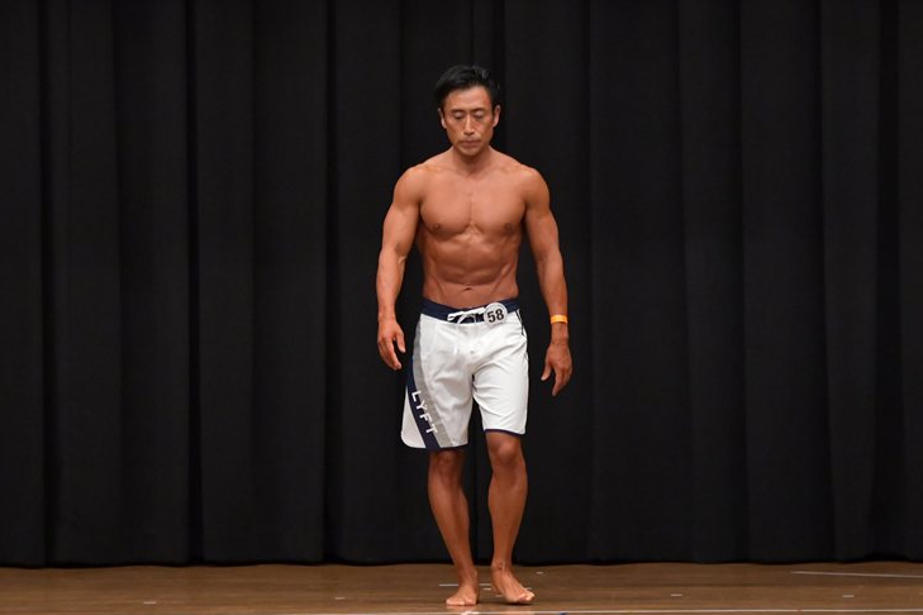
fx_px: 6537
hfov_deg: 8.1
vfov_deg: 5.4
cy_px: 306
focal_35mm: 255
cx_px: 463
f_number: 5.6
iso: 6400
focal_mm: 160
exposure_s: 1/400
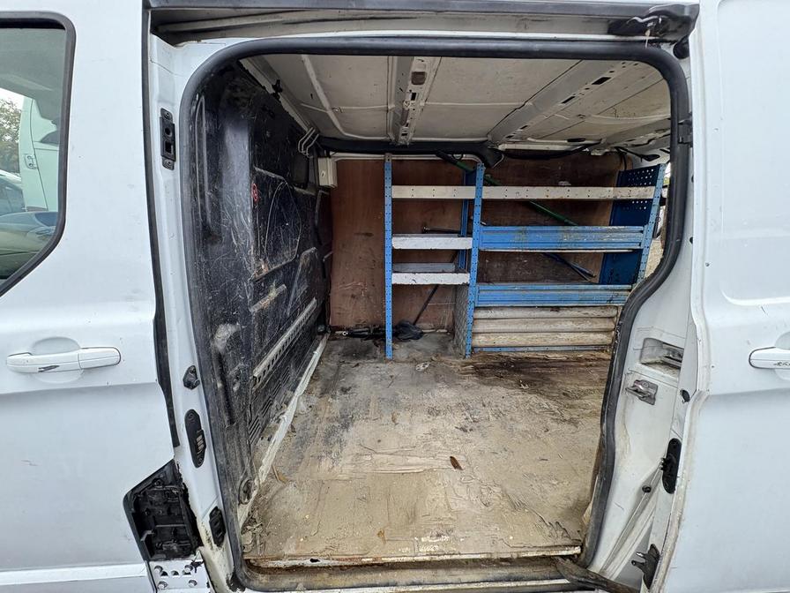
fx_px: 320
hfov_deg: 102.1
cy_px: 296
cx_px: 395
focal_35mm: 14
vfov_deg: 85.7
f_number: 2.2
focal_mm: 2.22
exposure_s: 1/99
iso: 125
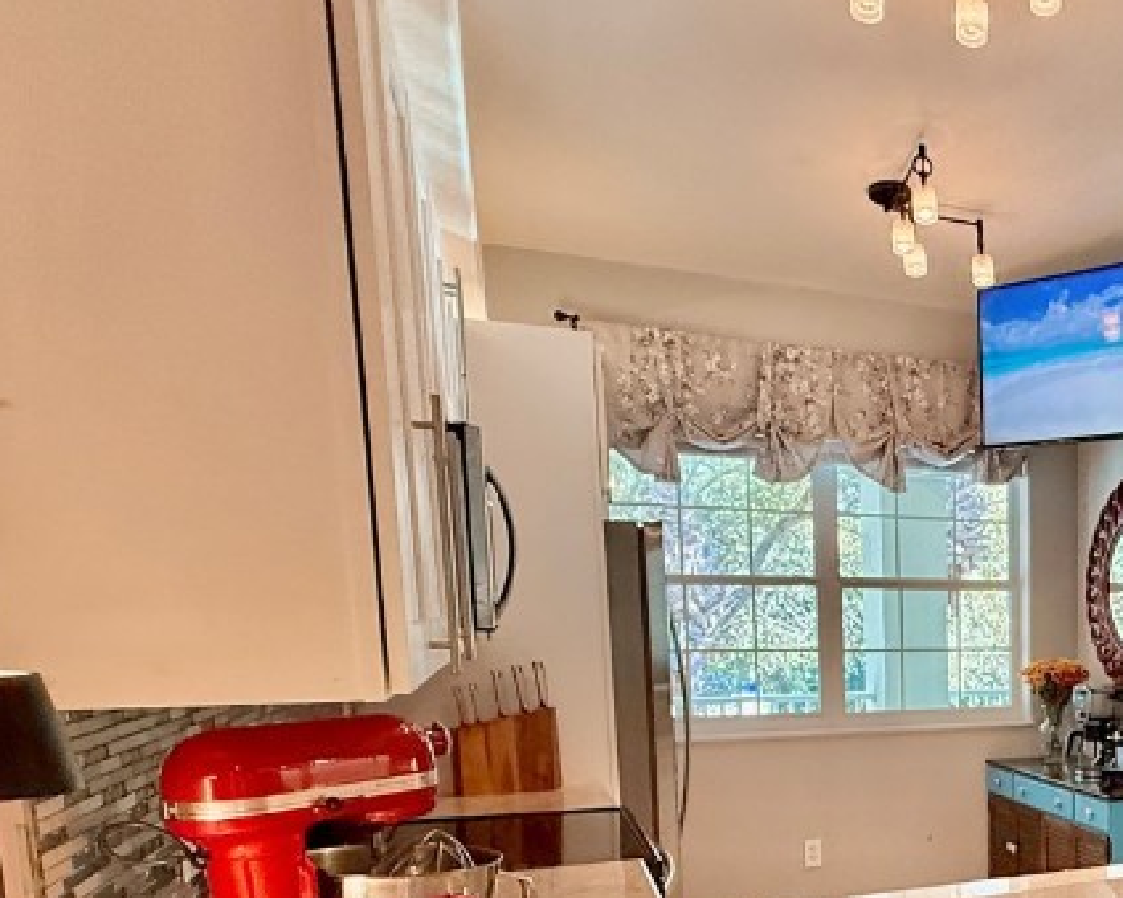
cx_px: 1118
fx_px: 1097
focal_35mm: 33
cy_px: 763
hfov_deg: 45.8
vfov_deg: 41.8
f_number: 2.2
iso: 500
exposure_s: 1/120
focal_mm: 2.22
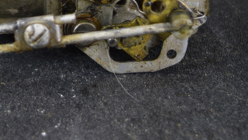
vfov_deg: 8.7
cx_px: 6
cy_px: -51
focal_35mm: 137
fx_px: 901
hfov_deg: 15.4
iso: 400
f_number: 5
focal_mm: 34
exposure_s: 1/100
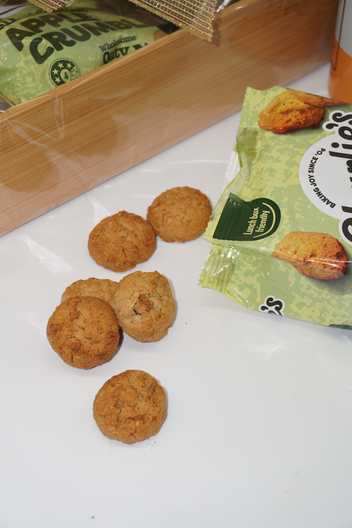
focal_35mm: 66
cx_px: 176
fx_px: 968
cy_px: 264
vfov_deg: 30.5
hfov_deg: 20.6
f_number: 6.3
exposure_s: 1/125
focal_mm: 44
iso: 100
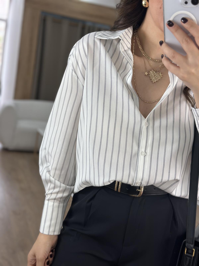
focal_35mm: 48
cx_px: 100
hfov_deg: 30.3
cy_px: 133
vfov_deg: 39.7
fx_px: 368
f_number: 1.78
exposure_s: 1/387
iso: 80
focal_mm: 6.86
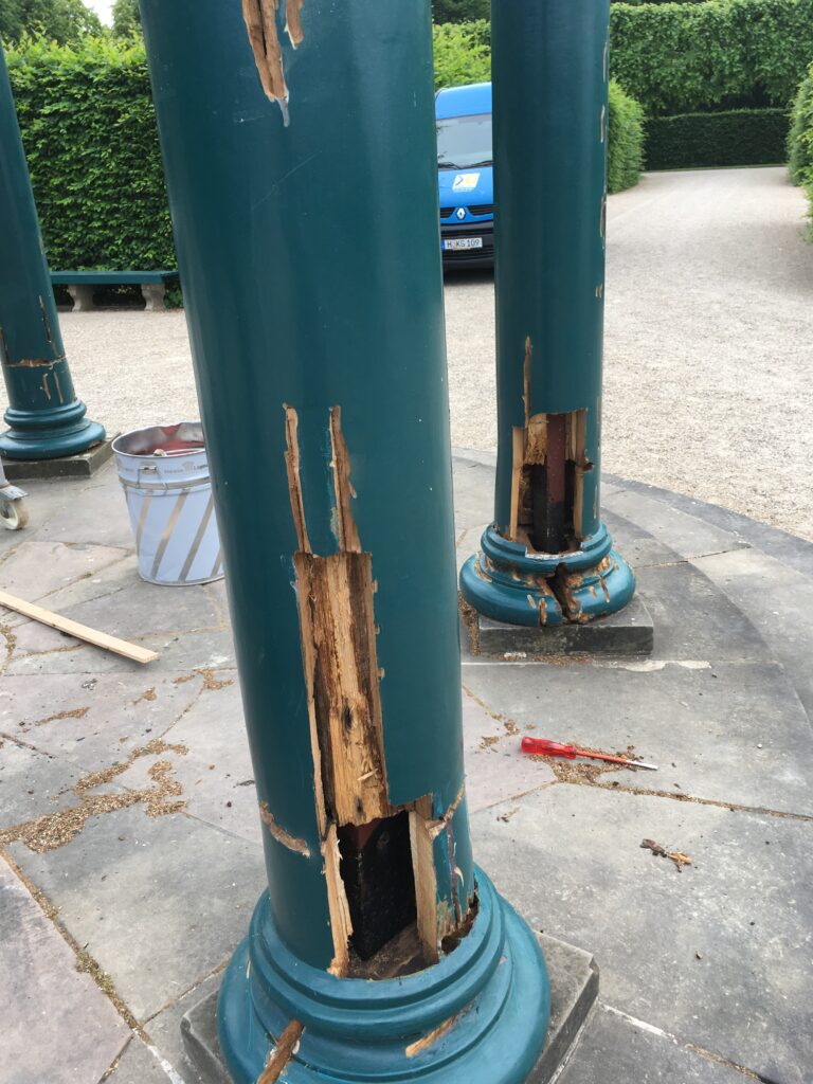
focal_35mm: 29
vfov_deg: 61.7
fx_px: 908
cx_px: 406
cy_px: 542
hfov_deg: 48.2
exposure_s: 1/310
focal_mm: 4.15
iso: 25
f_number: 2.2
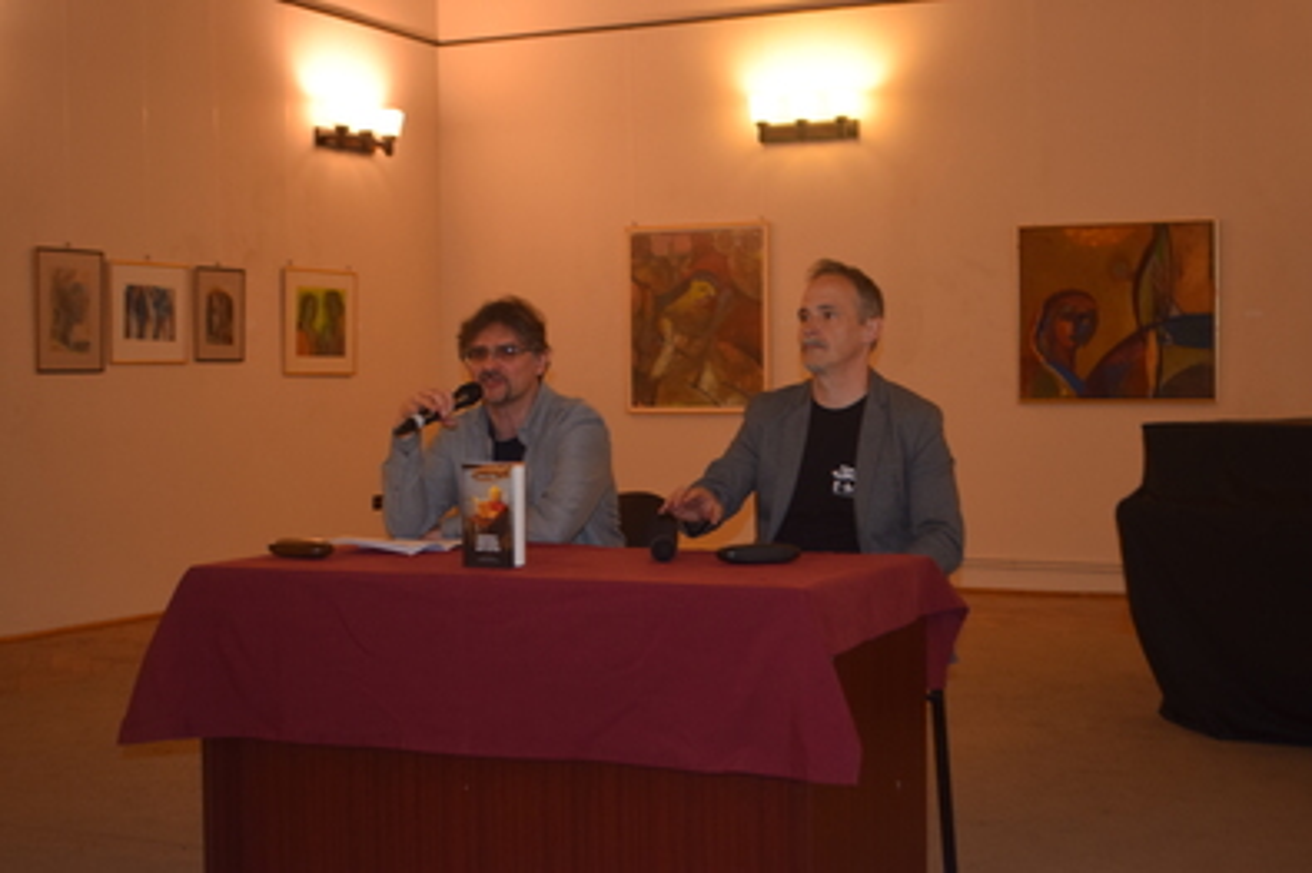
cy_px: 436
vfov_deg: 25.7
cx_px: 656
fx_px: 1912
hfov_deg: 37.9
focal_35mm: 52
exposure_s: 1/60
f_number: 5
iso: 800
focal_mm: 35
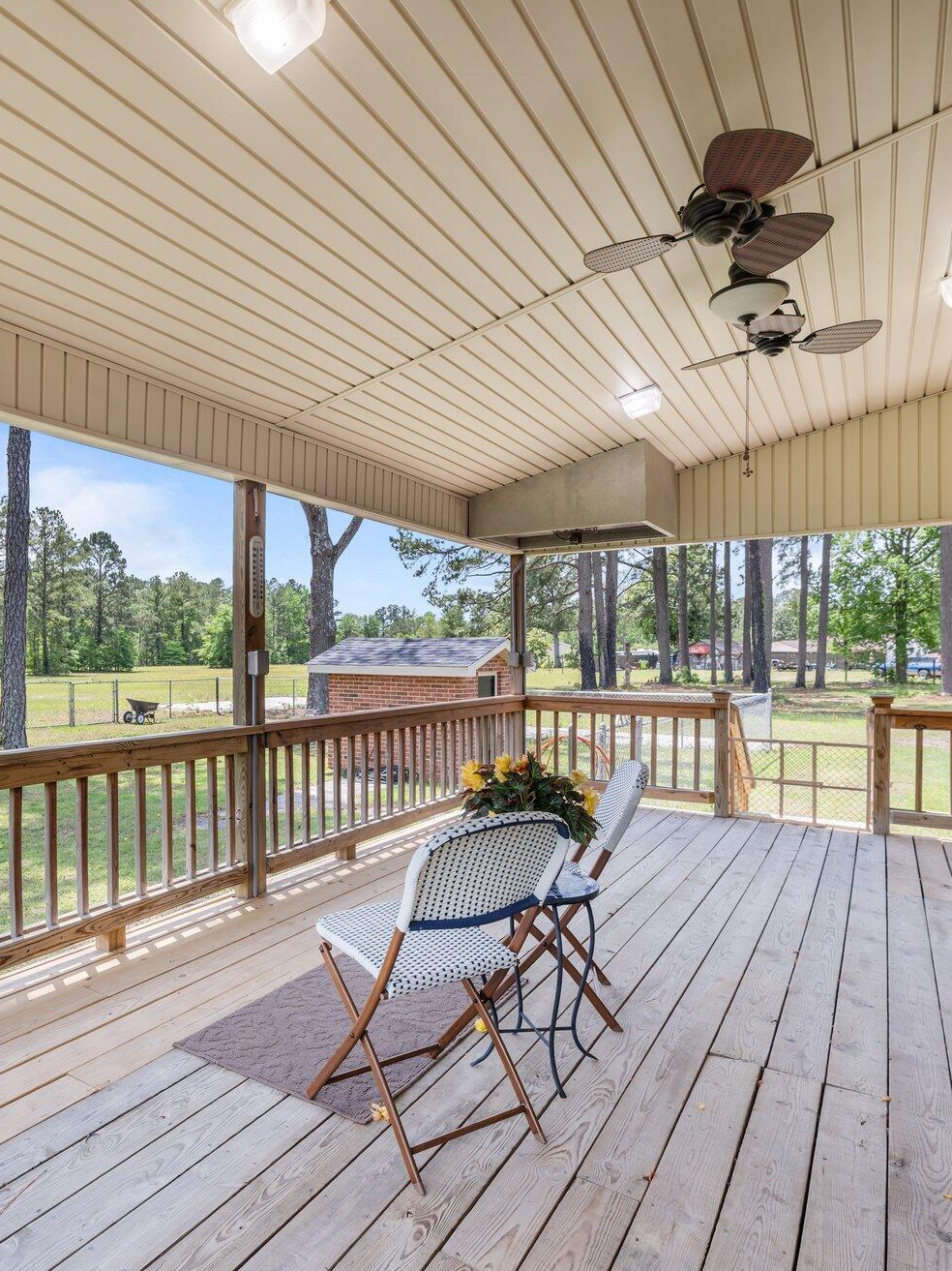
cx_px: 287
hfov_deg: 61.2
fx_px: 770
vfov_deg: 79.0
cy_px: 647
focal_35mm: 21
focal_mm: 14
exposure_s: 1/80
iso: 100
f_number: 9
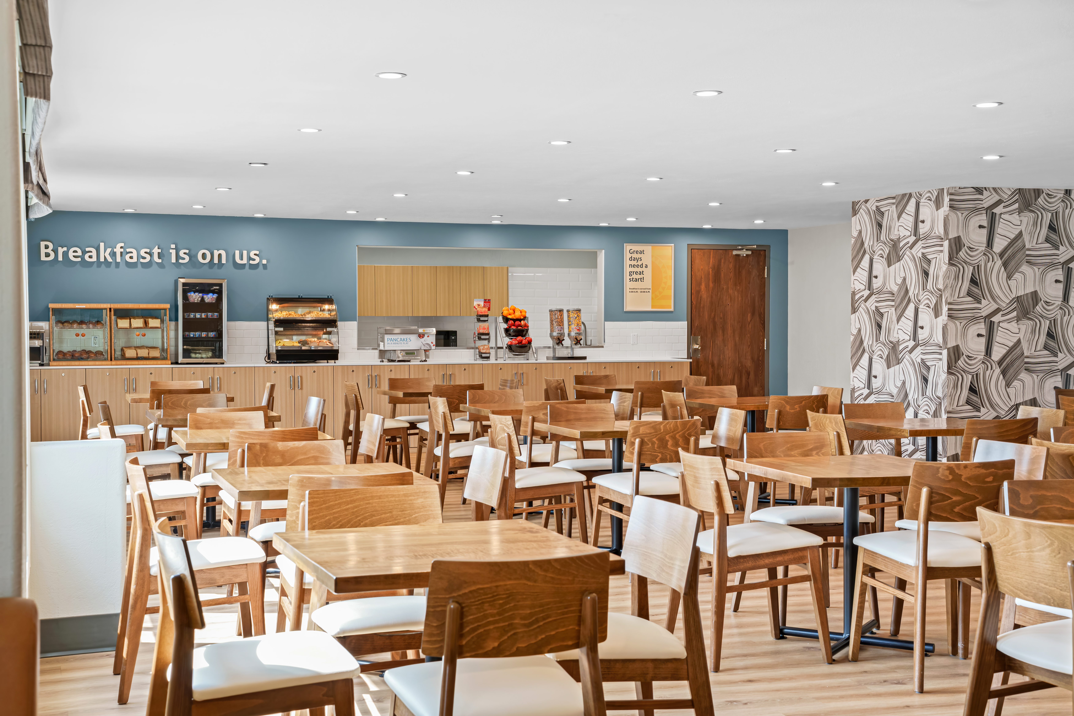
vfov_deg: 27.0
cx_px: 537
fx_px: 1491
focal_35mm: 50
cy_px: 358
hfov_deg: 39.6
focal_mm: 50
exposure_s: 1/4
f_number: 8
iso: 500
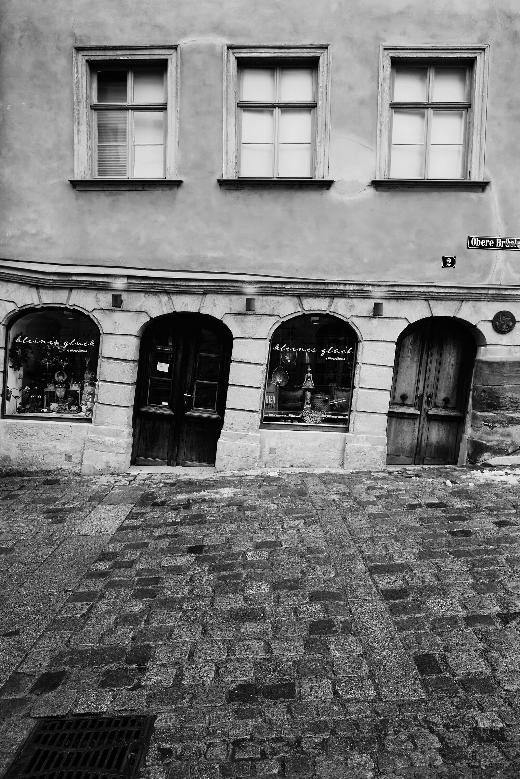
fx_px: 520
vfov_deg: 73.7
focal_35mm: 24
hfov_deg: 53.1
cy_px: 390
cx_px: 260
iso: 400
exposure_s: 1/58
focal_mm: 15.9
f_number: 5
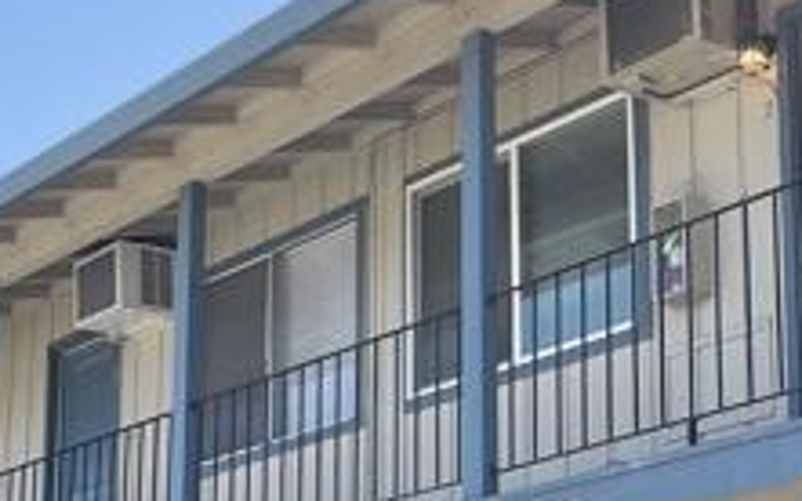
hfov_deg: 22.9
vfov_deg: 14.5
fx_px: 1945
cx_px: 679
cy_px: 476
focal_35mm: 89
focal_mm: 3
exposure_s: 1/816
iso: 16
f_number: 1.8
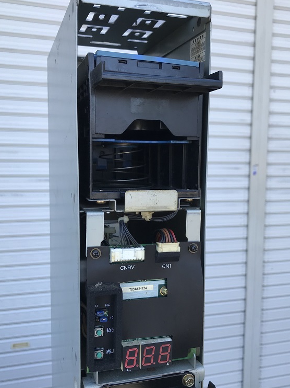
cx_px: 146
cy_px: 203
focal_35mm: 37
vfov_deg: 50.1
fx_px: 414
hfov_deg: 38.6
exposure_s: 1/320
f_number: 1.8
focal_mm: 3.99
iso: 20
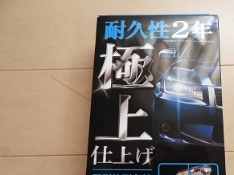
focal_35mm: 33
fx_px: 223
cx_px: 159
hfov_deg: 54.1
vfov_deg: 42.3
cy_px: 119
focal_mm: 4.3
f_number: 3.3
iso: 160
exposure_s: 1/30
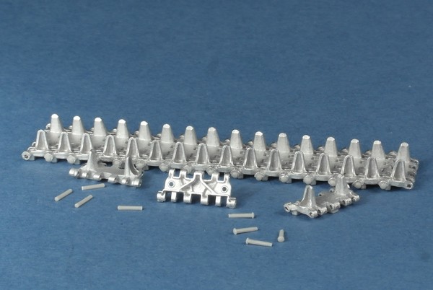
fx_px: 554
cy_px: 145
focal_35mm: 46
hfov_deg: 42.7
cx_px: 216
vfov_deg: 29.3
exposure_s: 1/13
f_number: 22
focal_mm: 30
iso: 400
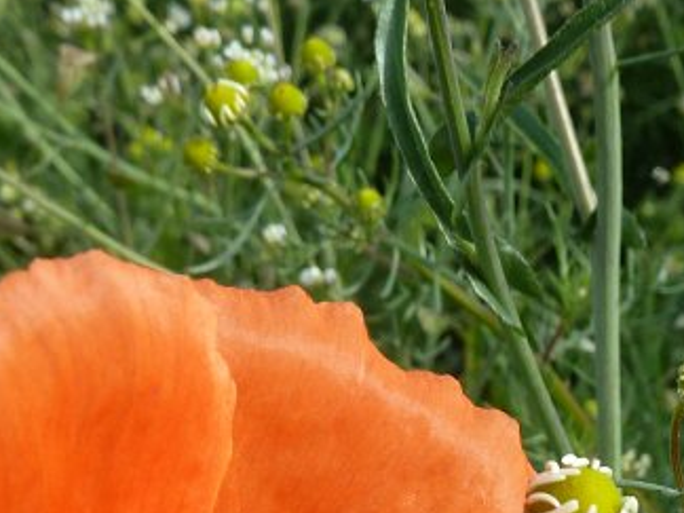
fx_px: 1561
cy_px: 690
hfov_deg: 24.0
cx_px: 623
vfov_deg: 17.4
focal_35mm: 79
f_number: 4
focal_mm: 4.1
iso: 80
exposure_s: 1/200
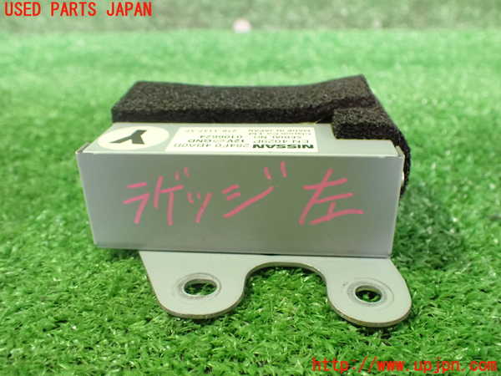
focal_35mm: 30
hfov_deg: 60.0
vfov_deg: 46.8
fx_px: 434
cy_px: 188
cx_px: 250
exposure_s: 1/30
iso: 1250
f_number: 2.3
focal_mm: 5.4
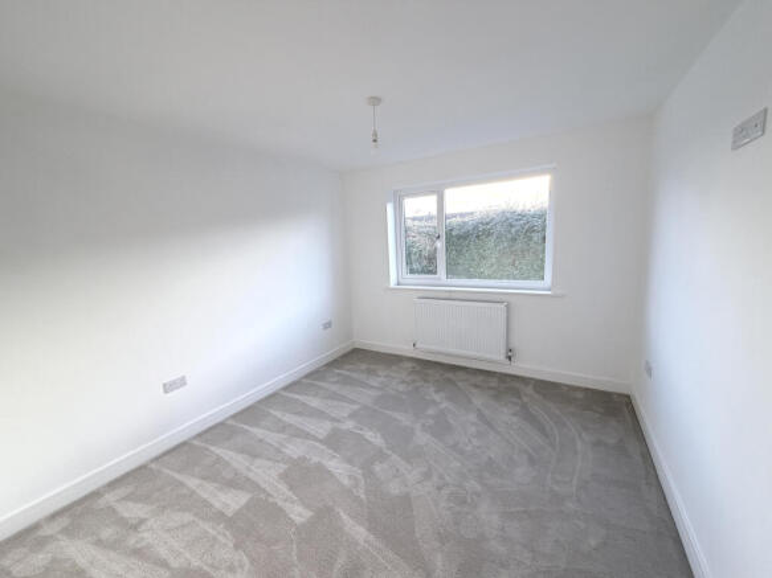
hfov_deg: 102.1
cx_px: 386
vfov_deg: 85.7
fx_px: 312
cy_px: 289
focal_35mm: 14
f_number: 2.2
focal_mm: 2.22
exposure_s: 1/121
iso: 160
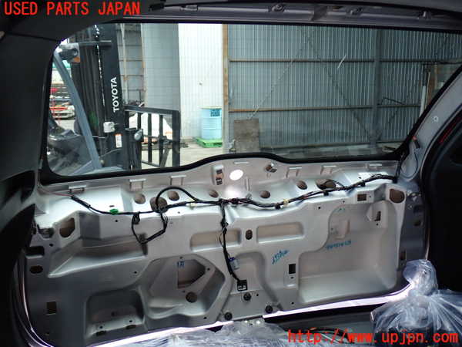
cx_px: 231
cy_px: 174
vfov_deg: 39.7
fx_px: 480
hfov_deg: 51.4
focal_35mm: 36
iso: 200
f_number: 2.5
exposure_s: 1/50
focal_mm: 6.37
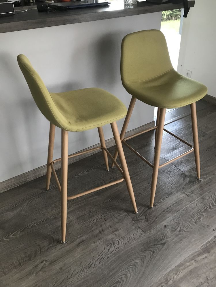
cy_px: 144
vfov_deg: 63.4
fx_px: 233
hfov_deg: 49.7
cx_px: 108
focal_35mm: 28
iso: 64
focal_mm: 3.99
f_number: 1.8
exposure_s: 1/17
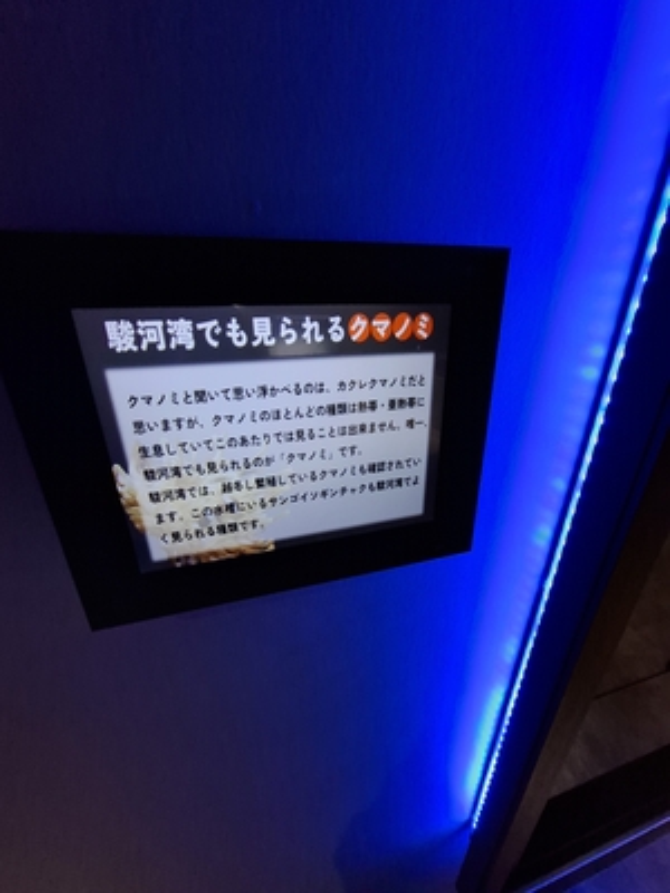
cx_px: 335
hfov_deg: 89.9
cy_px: 446
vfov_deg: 106.2
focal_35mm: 13
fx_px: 335
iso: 200
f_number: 2.2
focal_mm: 1.74
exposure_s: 1/50
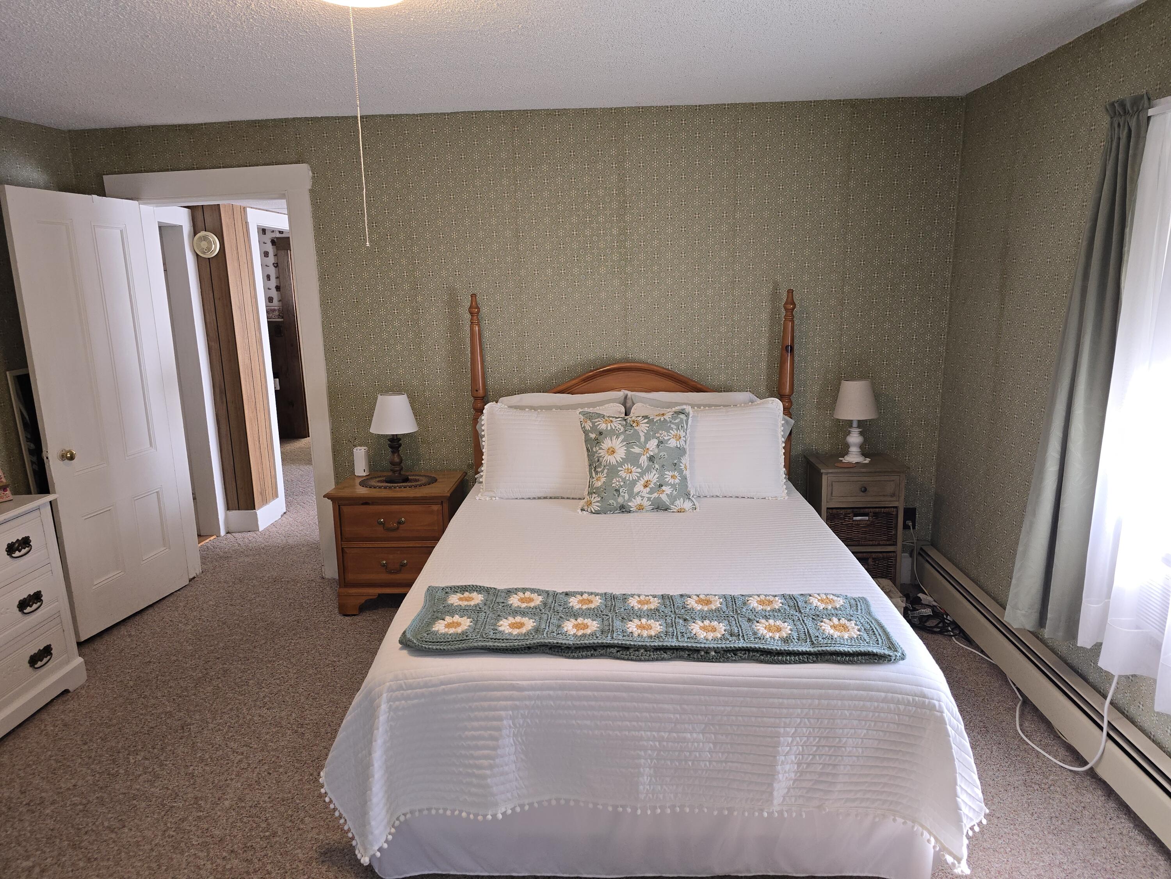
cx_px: 586
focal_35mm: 23
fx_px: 778
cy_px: 440
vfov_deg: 58.9
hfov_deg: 73.9
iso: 64
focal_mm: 6.3
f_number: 1.7
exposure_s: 1/60
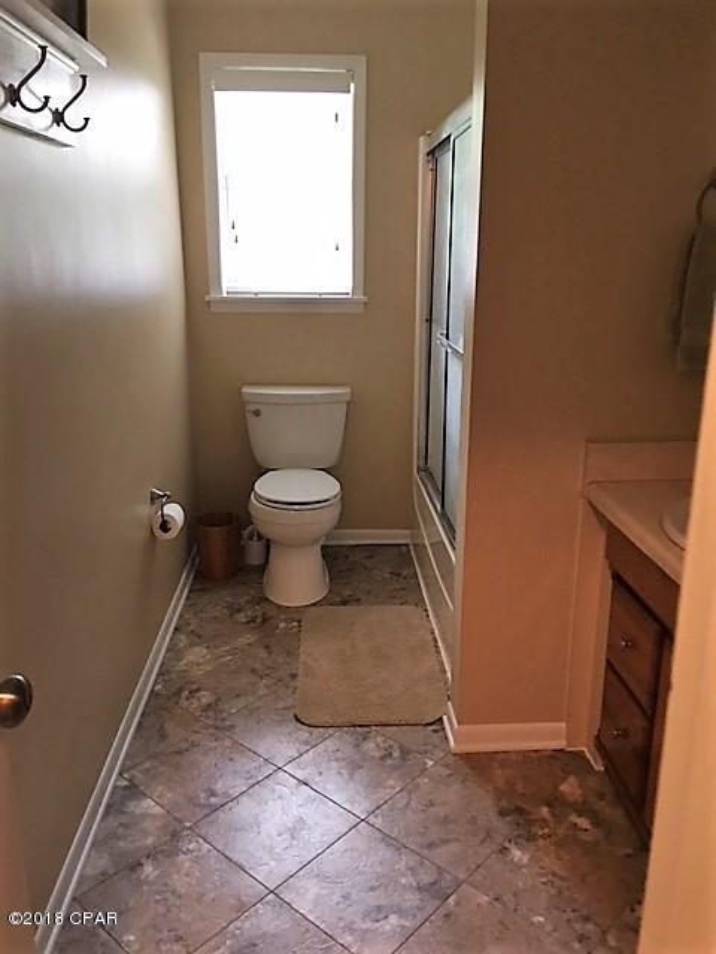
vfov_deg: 61.7
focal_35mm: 29
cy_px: 477
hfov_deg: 48.2
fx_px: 800
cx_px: 358
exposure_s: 1/8
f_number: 2.2
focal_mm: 4.15
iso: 100
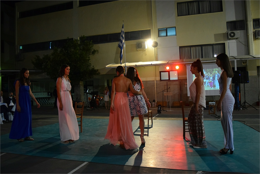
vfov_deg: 47.9
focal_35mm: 27
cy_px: 87
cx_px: 130
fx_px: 195
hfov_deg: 67.4
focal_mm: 18
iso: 3200
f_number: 3.5
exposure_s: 1/200
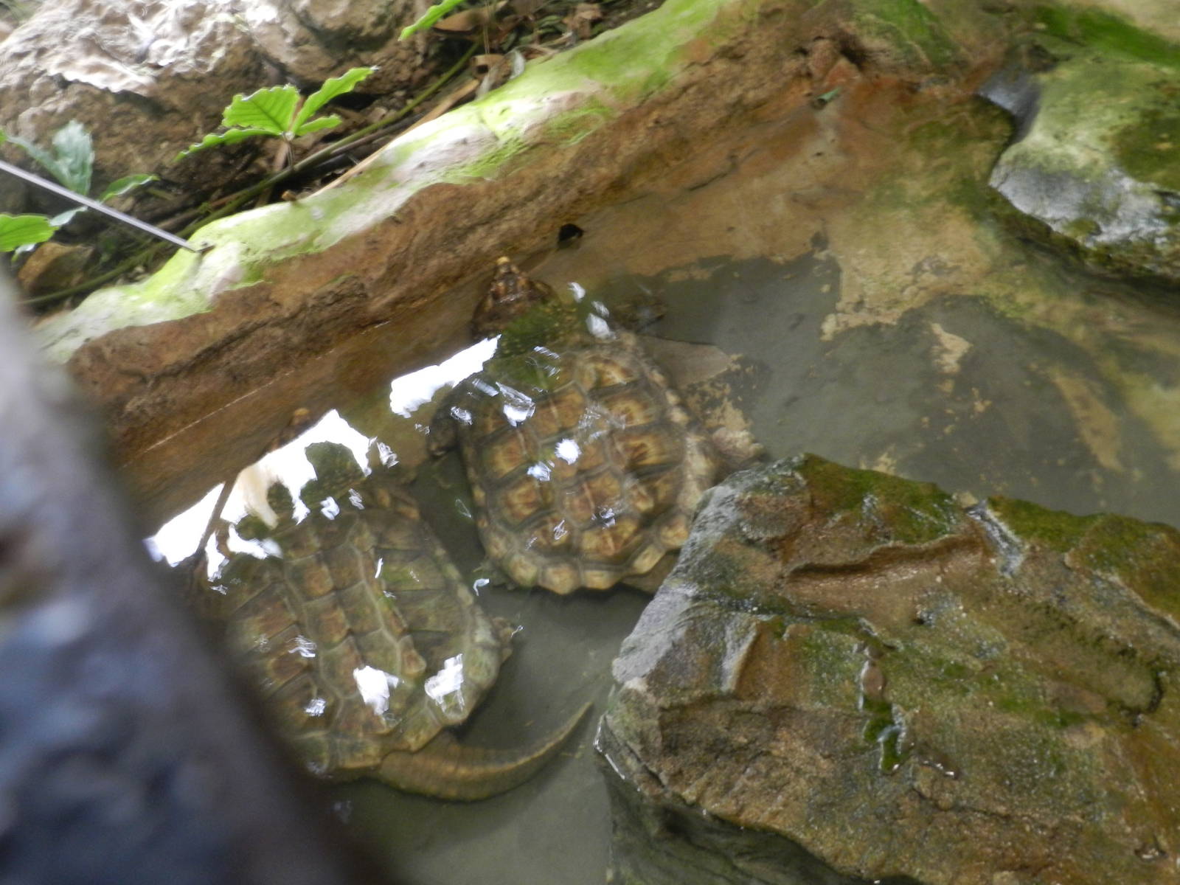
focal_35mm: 38
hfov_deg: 49.0
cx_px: 590
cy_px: 442
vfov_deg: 37.7
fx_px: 1295
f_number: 4
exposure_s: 1/3
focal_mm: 6.7
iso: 400
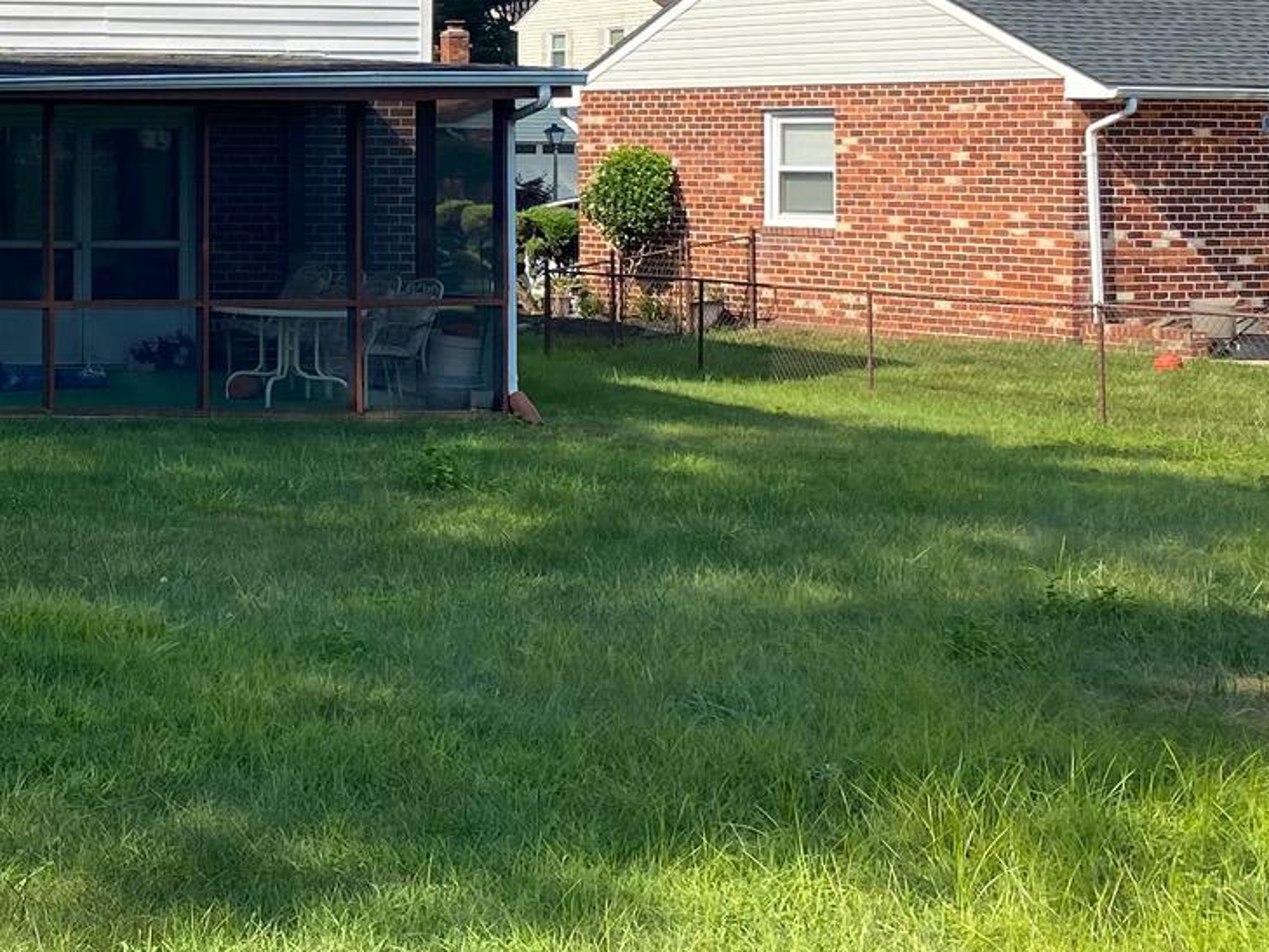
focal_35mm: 73
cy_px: 113
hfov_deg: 23.5
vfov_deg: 19.8
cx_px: -392
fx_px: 2677
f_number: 1.8
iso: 32
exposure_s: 1/1808
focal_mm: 4.25
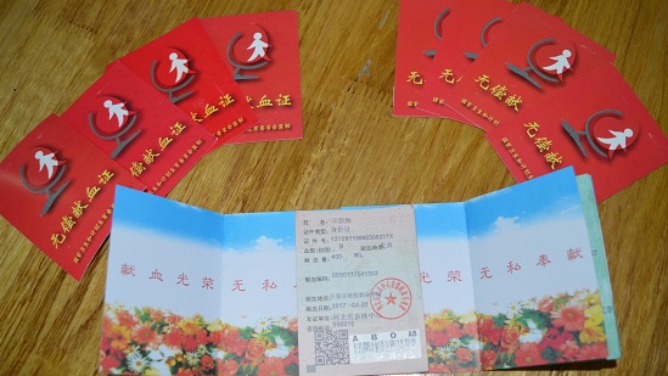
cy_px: 178
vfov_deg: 31.2
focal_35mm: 38
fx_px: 673
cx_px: 336
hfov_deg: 52.8
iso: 500
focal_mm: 24
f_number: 4
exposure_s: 1/60
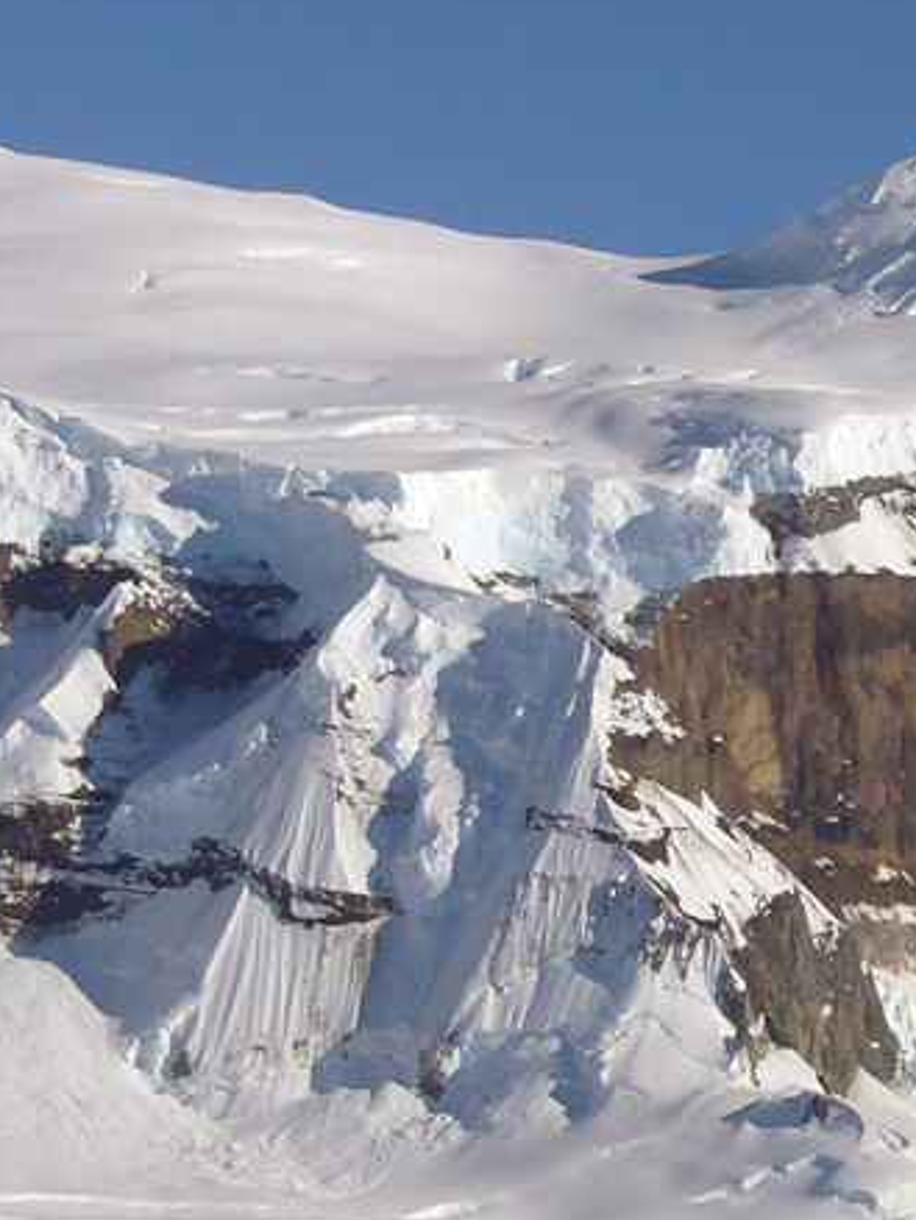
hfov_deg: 5.5
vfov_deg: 7.4
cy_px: 776
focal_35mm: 268
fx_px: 9446
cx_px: 699
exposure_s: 1/250
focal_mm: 16.8
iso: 80
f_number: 11
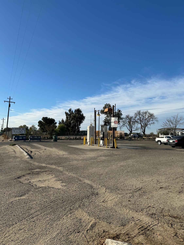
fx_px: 170
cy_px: 122
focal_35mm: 24
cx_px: 92
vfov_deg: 71.6
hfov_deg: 56.8
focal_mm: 6.76
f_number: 1.78
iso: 80
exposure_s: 1/6410
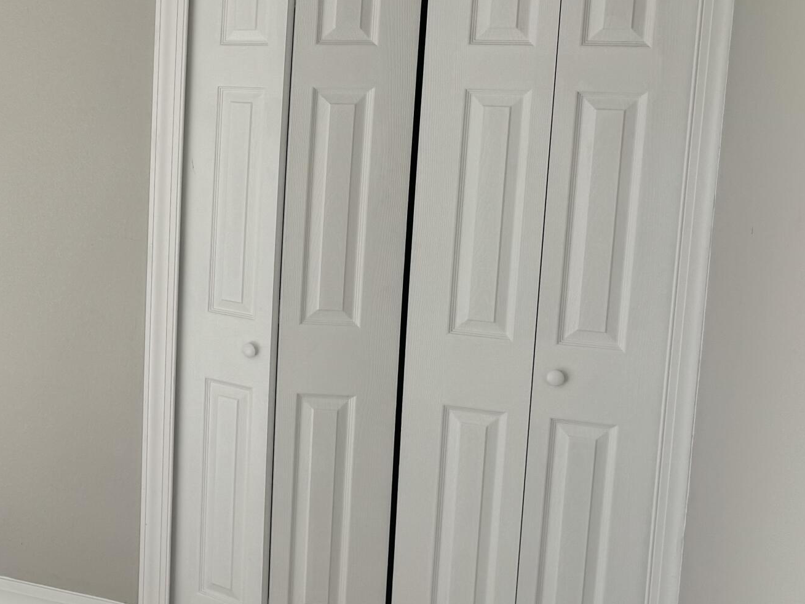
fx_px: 1279
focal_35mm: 55
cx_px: -34
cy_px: 225
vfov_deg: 26.5
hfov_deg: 31.7
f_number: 1.78
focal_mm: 6.76
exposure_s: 1/150
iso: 64
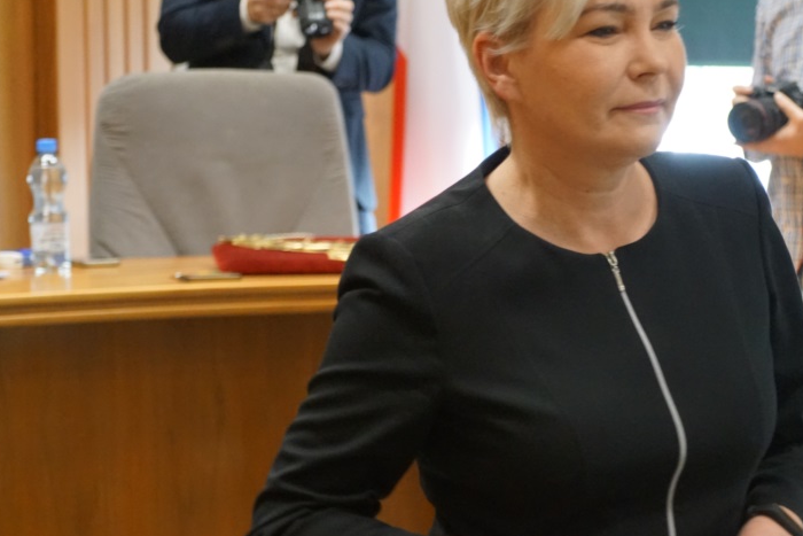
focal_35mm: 150
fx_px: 3346
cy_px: 275
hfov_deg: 13.7
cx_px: 455
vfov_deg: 9.2
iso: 3200
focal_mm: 70
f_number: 5.6
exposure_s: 1/100
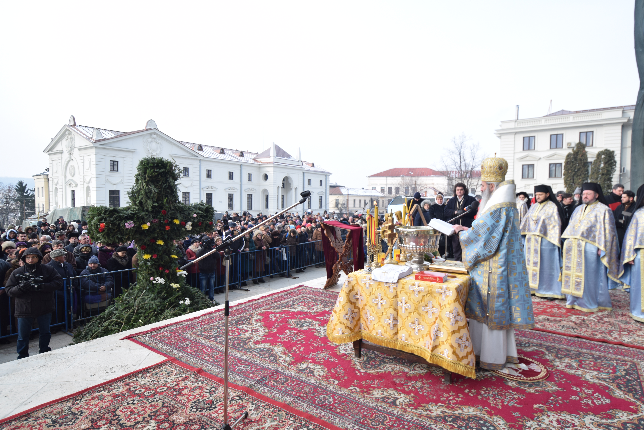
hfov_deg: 85.4
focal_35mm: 20
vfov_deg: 63.2
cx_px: 322
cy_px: 215
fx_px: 349
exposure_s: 1/80
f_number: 7.1
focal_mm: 13
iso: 160
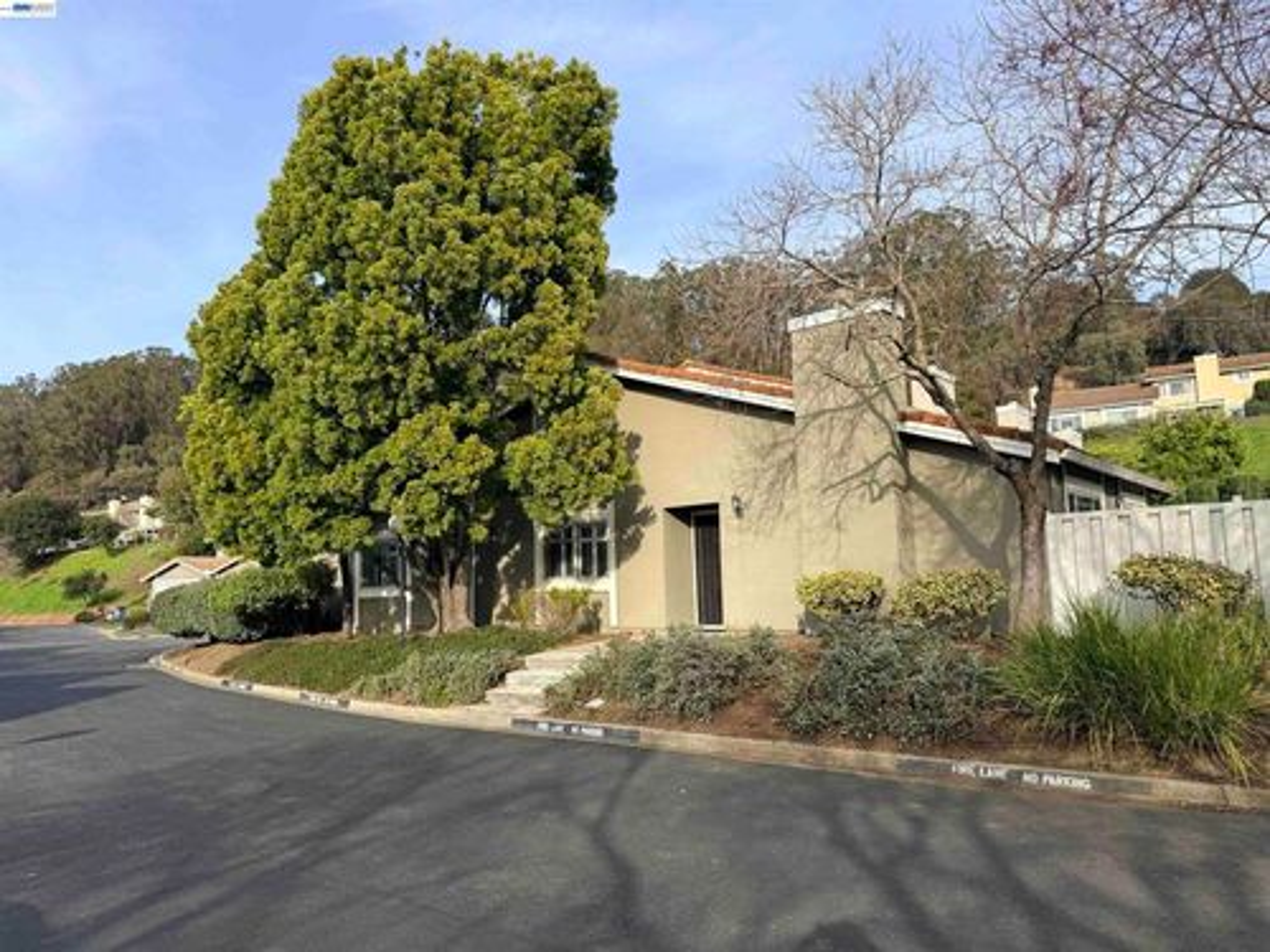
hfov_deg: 71.6
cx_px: 635
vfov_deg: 56.8
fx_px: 881
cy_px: 476
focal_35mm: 24
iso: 80
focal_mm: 6.76
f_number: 1.78
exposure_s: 1/3279
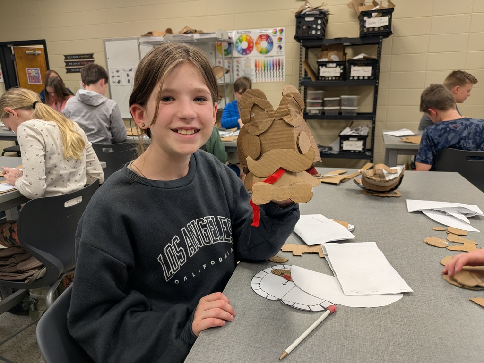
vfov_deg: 54.9
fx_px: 350
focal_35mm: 25
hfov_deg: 69.4
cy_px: 182
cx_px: 242
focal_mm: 5.43
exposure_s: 1/40
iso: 75
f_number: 1.89
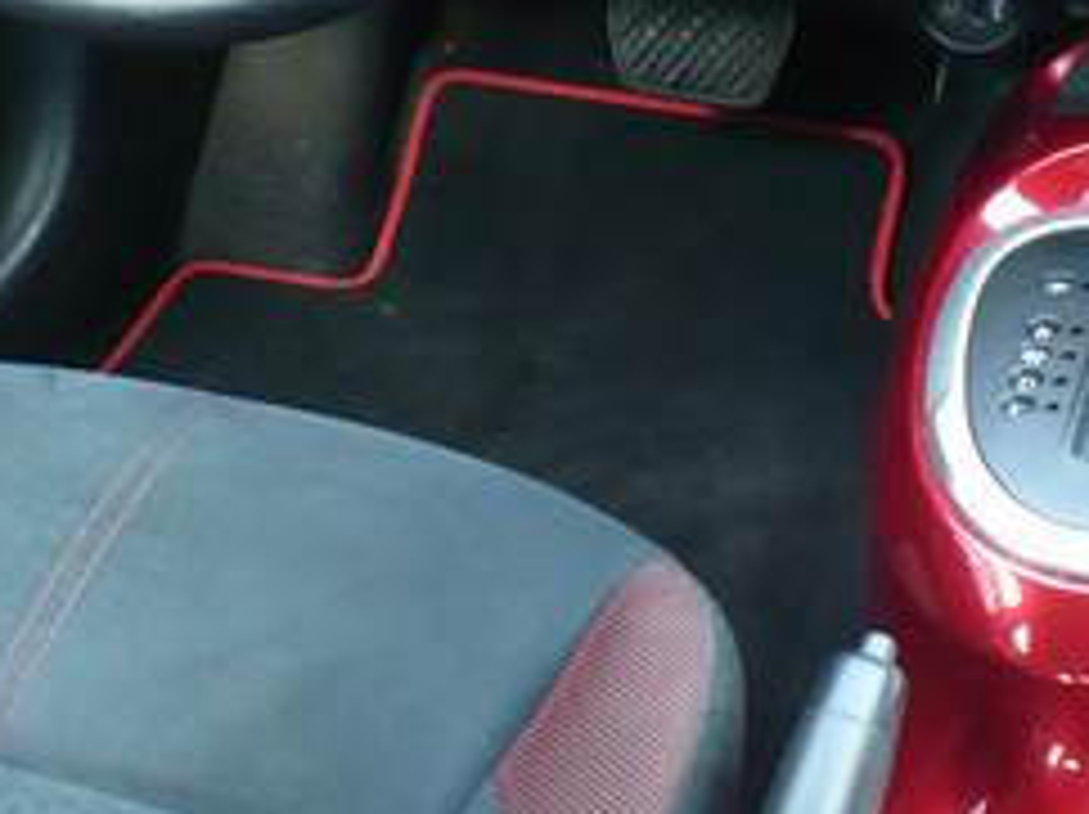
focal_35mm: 98
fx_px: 3080
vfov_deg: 14.8
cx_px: 482
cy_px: -40
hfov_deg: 20.0
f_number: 2.8
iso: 200
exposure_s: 1/25
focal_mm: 6.1
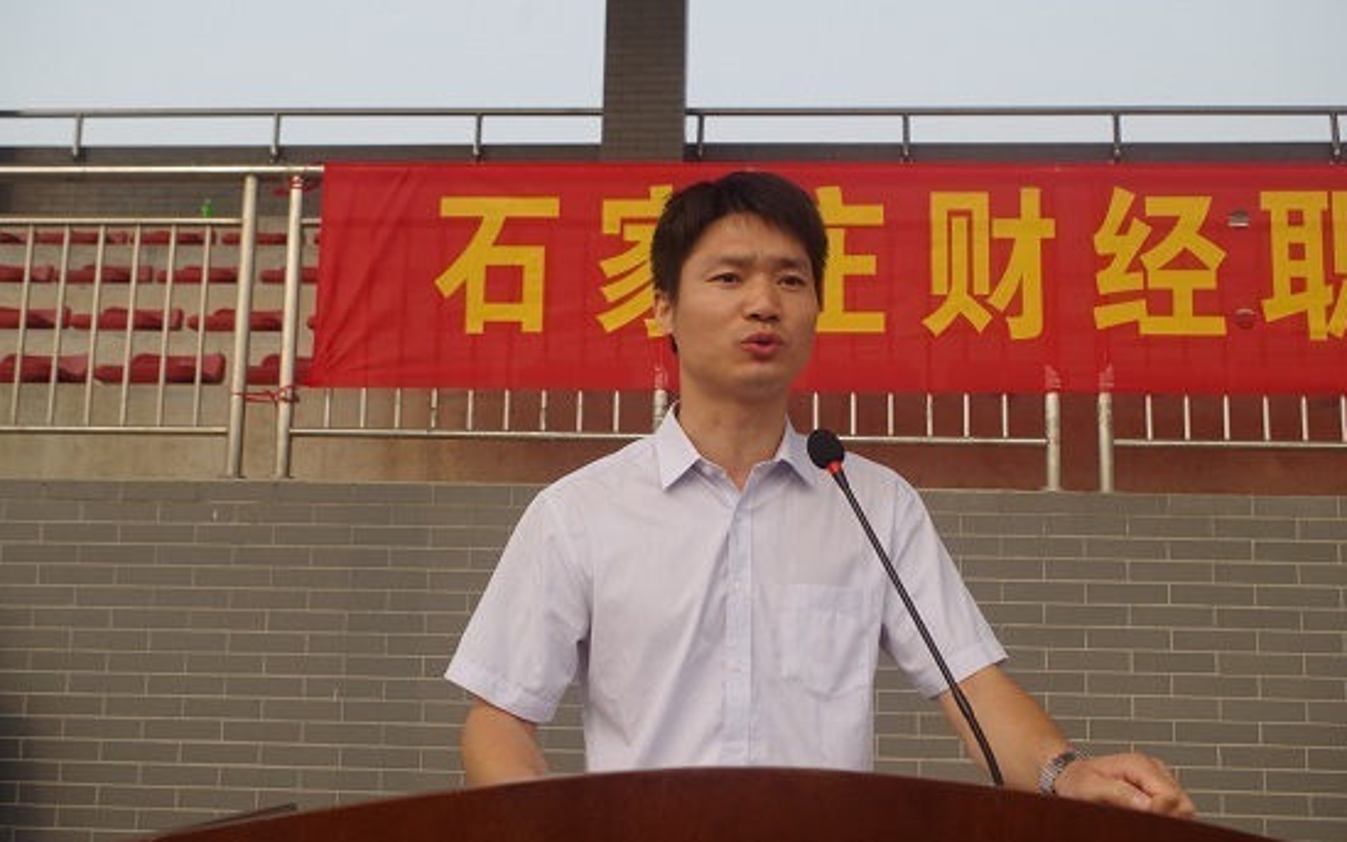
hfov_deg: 52.8
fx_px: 1358
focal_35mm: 37
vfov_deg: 34.4
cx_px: 675
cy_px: 448
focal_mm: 24.38
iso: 800
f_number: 5.6
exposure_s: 1/1600
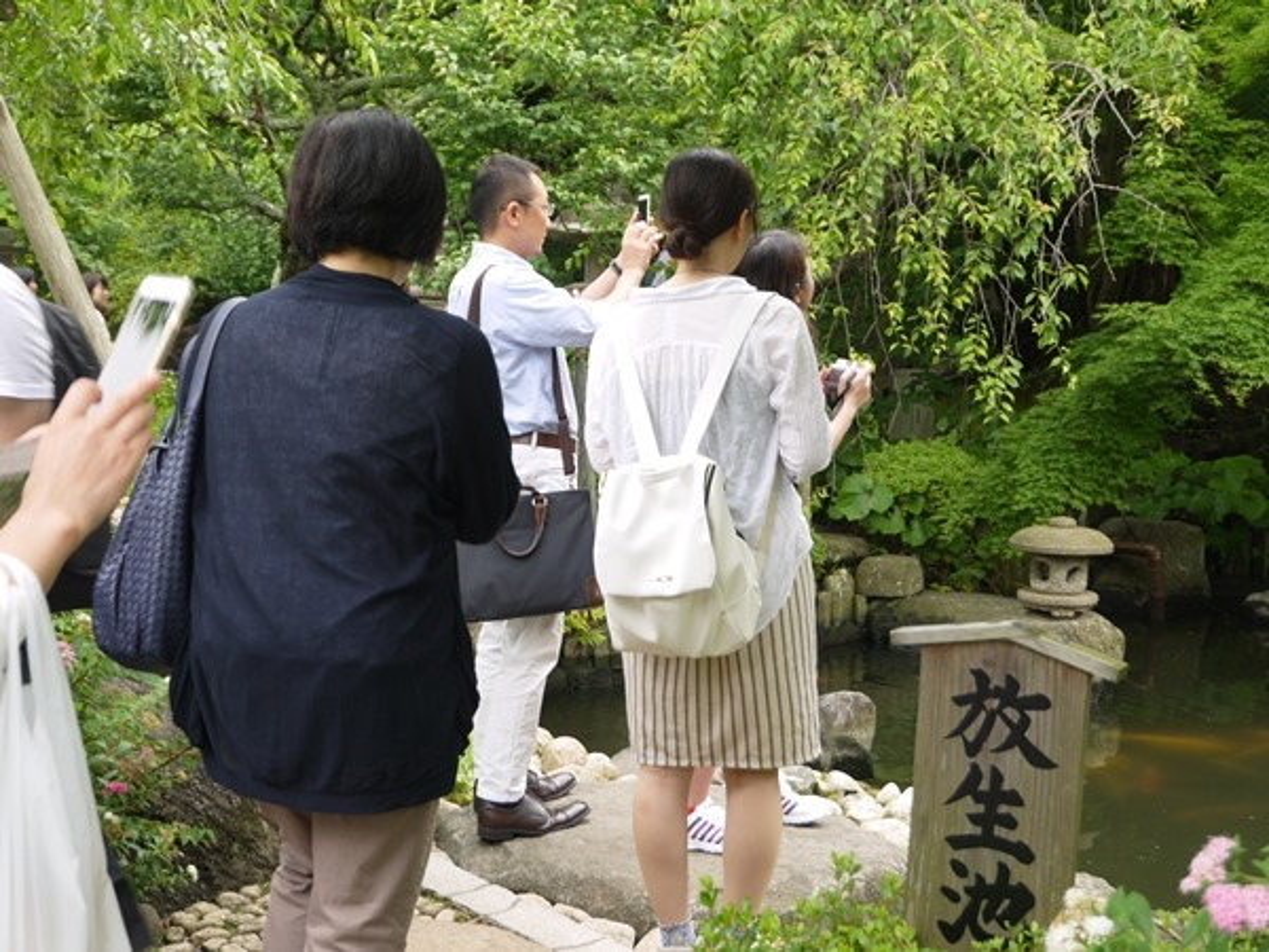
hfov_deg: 41.2
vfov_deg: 31.5
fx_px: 1686
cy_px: 476
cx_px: 634
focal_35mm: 46
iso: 160
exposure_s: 1/80
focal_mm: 23
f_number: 4.8
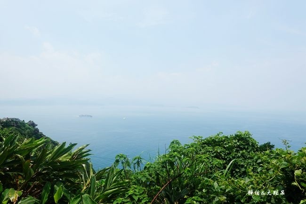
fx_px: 204
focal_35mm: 24
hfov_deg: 73.8
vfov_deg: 53.1
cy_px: 102
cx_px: 153
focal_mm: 9
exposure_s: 1/640
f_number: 5.6
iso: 125
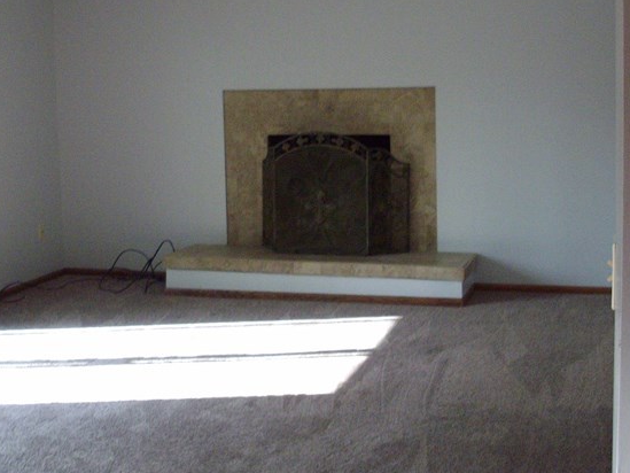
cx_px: 246
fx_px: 1256
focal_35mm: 69
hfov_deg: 28.1
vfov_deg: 21.3
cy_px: 179
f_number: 2.8
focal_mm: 6.2
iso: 266
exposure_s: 1/50
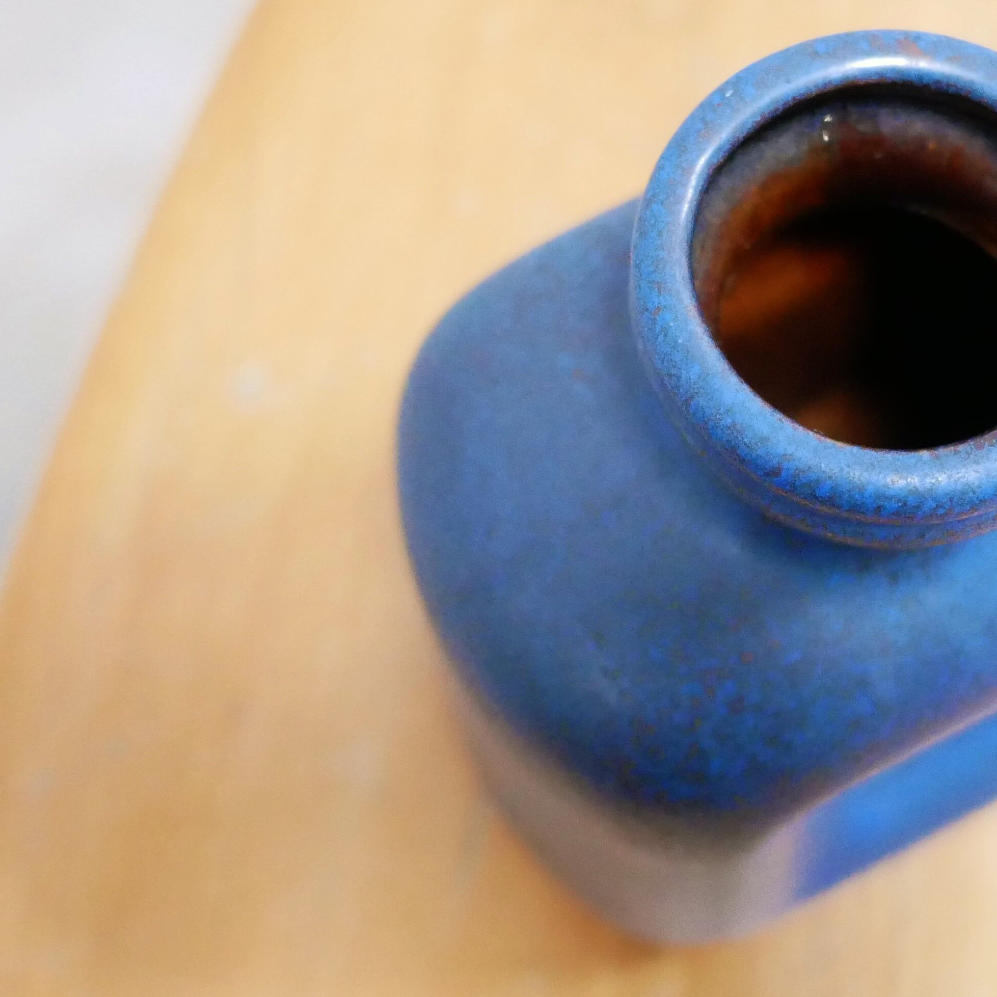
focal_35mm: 83
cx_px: 768
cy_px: 500
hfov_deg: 20.7
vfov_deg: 20.9
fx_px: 2705
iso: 3200
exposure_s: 1/60
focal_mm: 20
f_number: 1.7
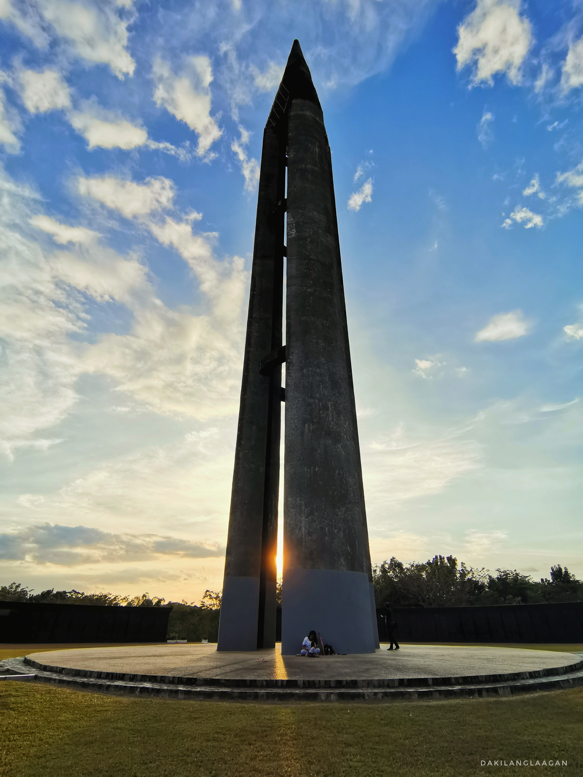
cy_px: 388
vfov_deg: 91.0
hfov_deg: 74.7
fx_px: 382
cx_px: 292
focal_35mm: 17
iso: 50
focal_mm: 2.23
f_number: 2.2
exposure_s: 1/1326
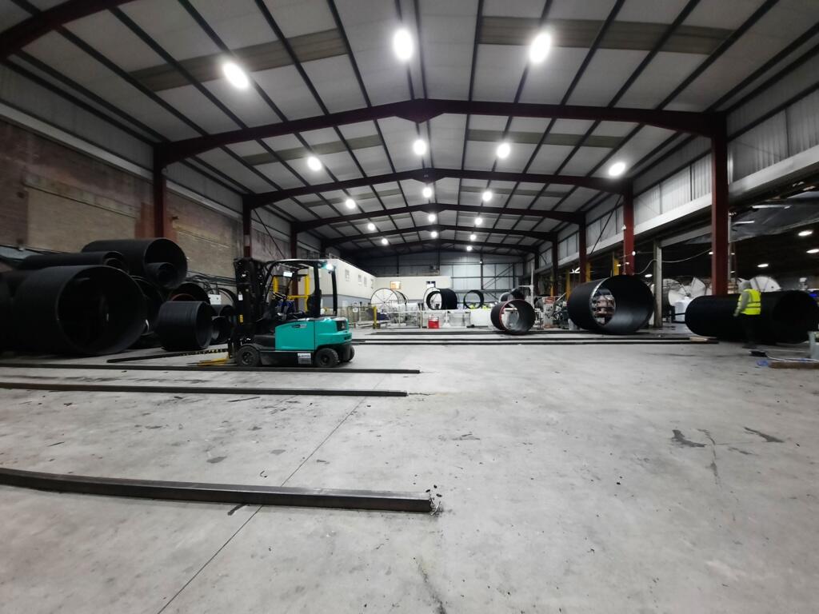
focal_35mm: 13
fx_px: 308
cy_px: 307
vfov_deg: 89.9
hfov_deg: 106.2
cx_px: 410
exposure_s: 1/25
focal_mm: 1.74
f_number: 2.2
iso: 200
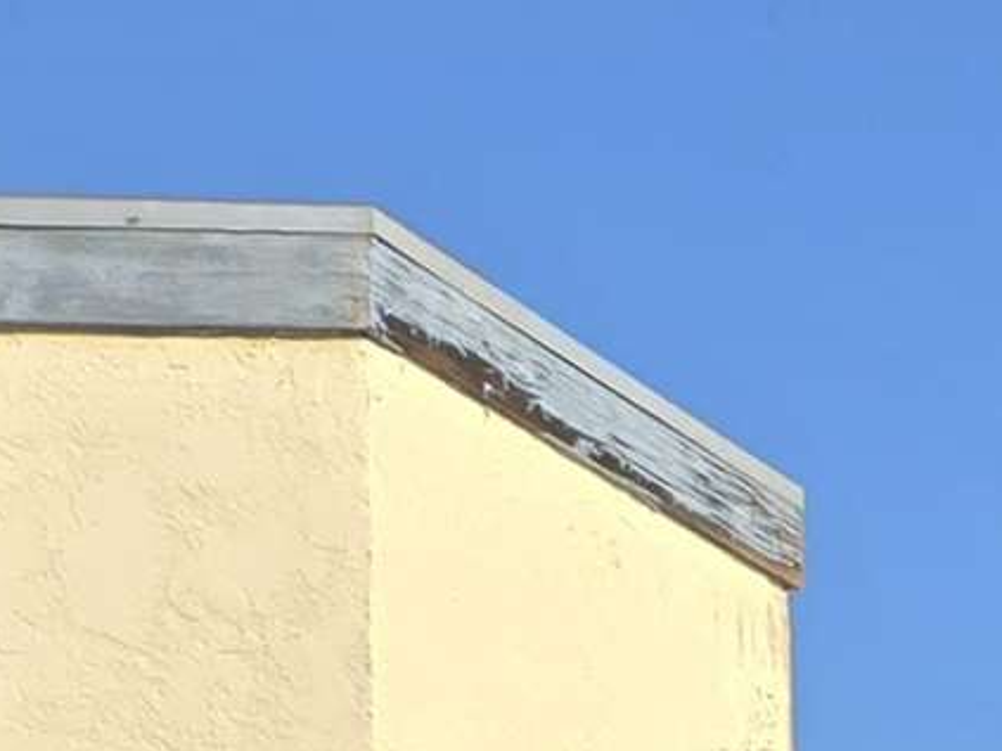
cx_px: 3383
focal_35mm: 167
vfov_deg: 7.9
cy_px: 2104
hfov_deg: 8.8
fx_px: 4833
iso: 25
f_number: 1.8
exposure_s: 1/1654
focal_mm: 5.4
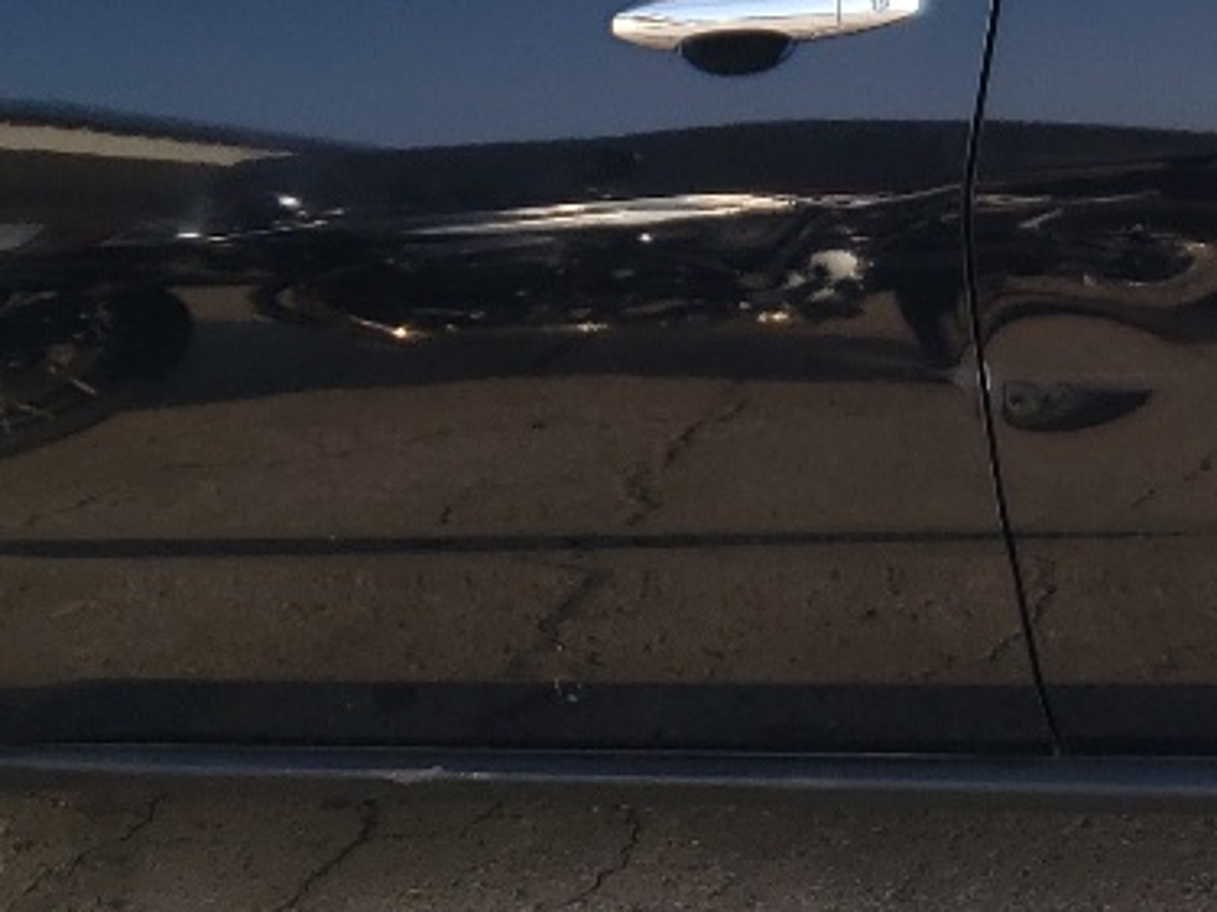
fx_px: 3901
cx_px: 1240
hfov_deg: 17.3
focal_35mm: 111
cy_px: -198
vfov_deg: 13.0
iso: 50
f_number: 1.5
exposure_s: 1/625
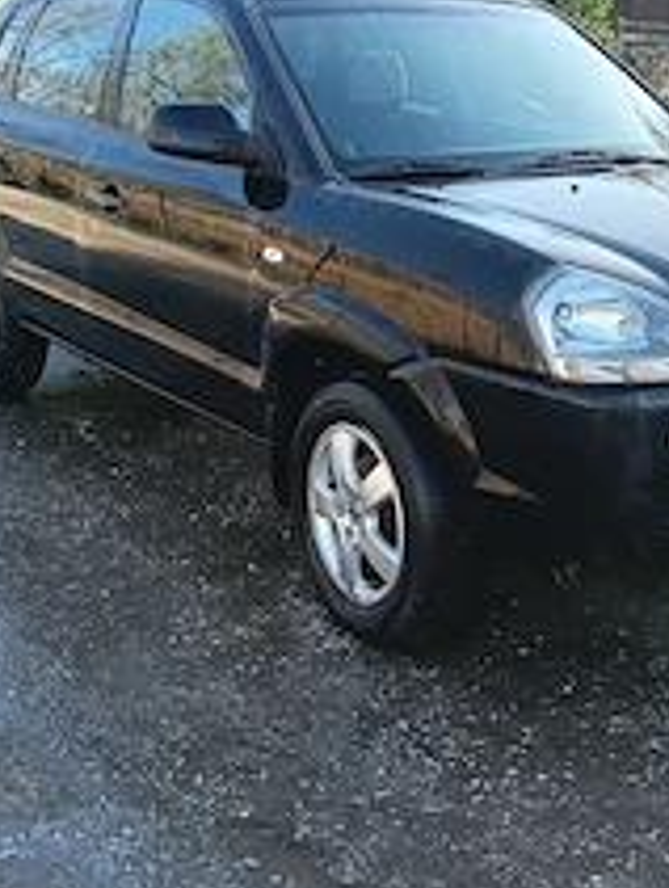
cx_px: 408
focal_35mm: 51
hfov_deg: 28.6
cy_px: 349
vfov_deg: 37.3
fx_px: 1310
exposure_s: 1/152
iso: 50
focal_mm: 3.98
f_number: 1.8
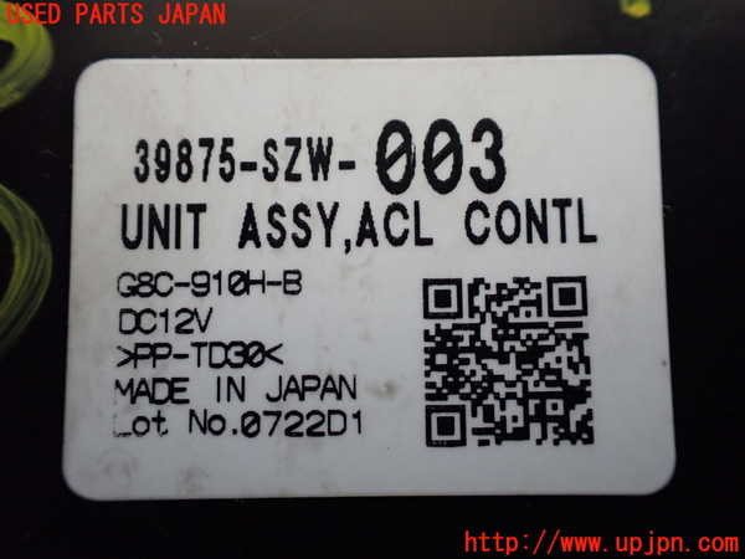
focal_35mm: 30
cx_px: 372
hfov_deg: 60.0
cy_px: 280
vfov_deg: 46.8
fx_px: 646
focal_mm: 5.4
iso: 800
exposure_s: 1/100
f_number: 2.3
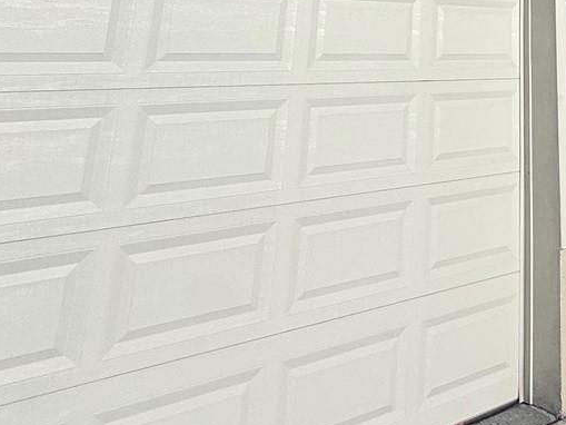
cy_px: -130
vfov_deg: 27.4
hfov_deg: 36.5
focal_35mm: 44
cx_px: 618
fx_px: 720
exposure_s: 1/6173
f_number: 2.2
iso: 40
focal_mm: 2.22
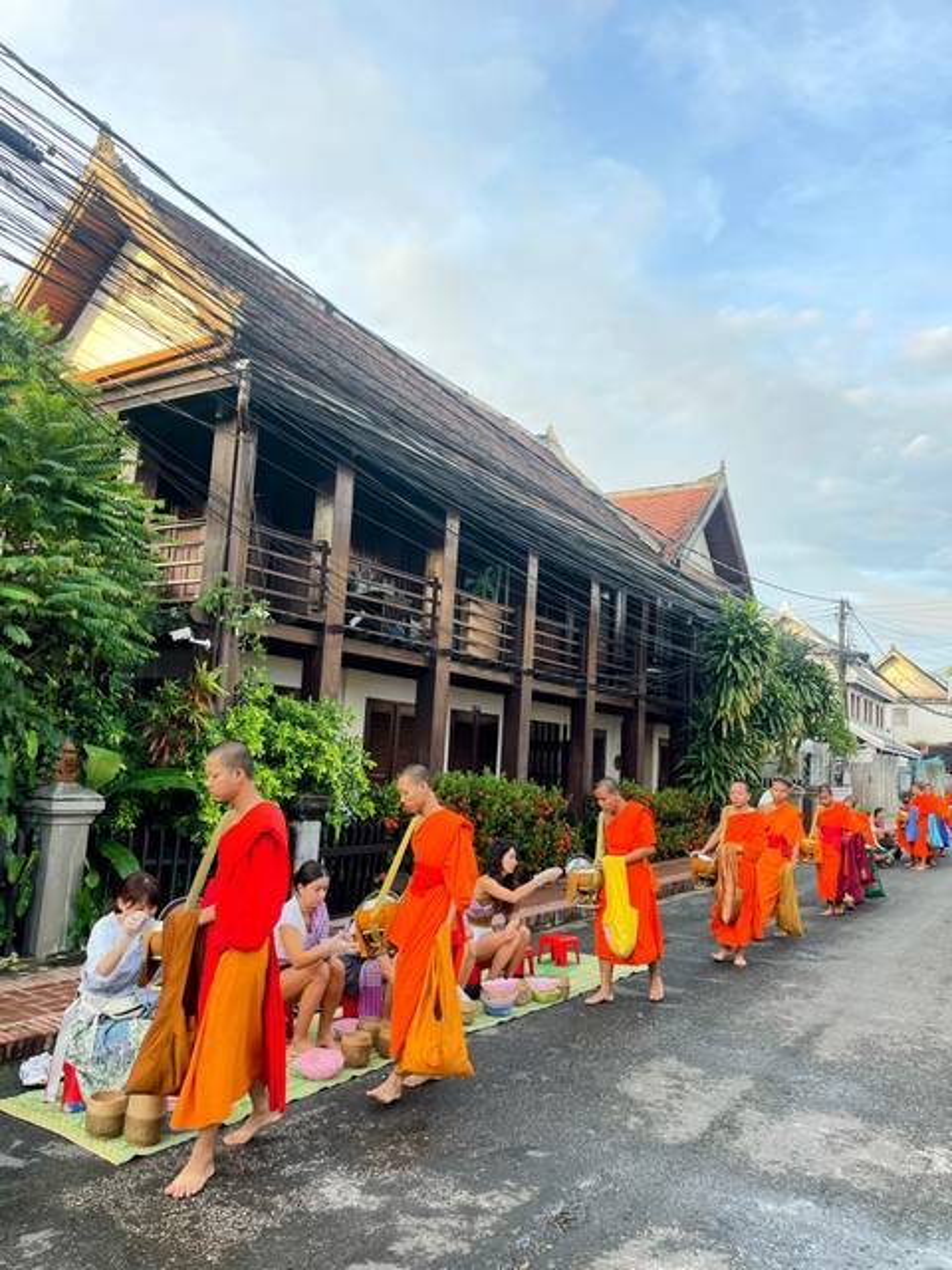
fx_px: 917
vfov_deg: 69.4
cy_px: 635
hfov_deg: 54.9
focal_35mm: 25
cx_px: 476
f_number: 1.6
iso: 40
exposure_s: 1/121
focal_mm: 5.1
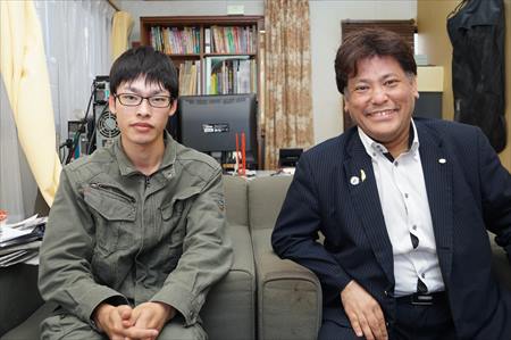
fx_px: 468
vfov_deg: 39.9
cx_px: 256
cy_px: 170
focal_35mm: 33
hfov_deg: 57.3
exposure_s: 1/60
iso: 400
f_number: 4
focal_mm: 22
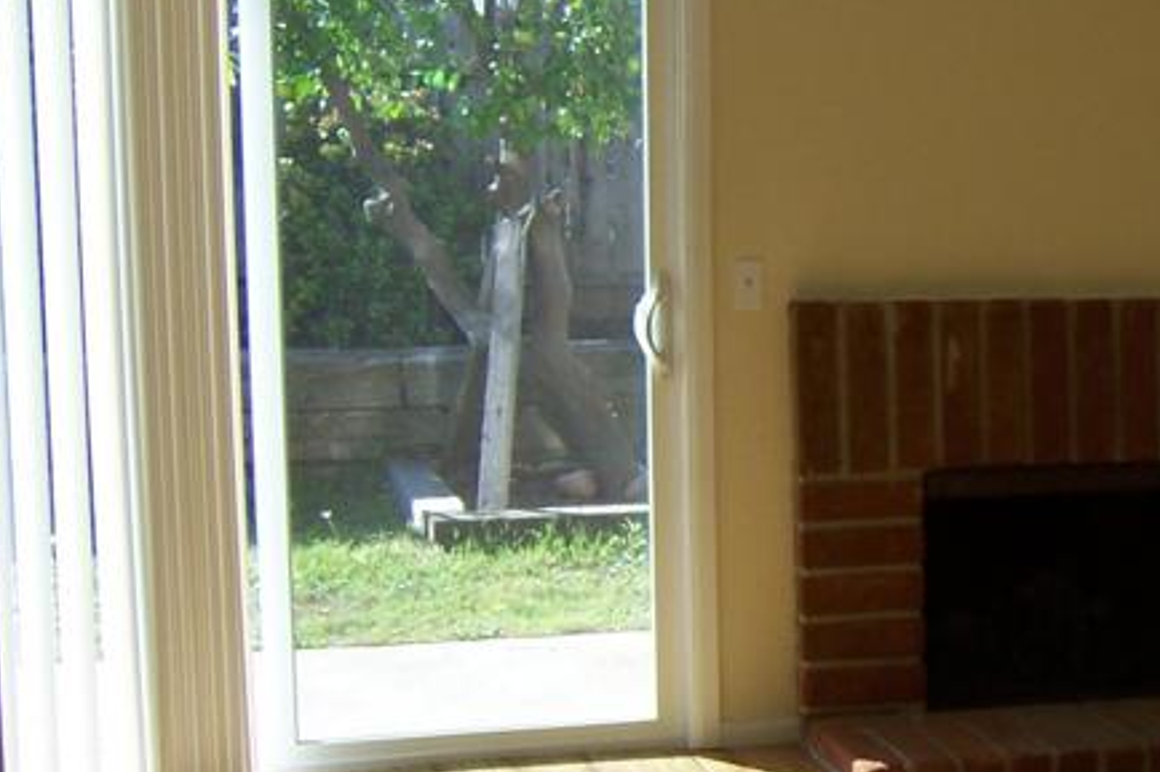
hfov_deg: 23.7
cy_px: 566
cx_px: 1227
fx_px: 2609
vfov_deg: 16.8
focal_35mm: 81
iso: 80
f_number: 3.4
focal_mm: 5.5
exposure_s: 1/125
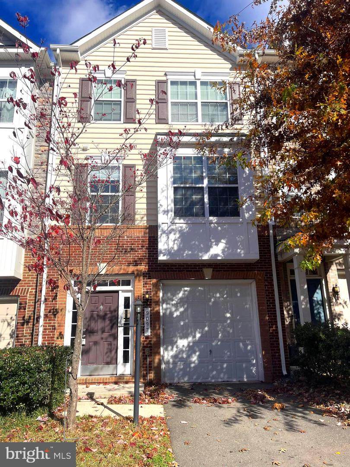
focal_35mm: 25
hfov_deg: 54.9
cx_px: 175
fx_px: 337
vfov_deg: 69.4
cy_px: 234
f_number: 1.6
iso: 32
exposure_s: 1/4902
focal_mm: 5.1
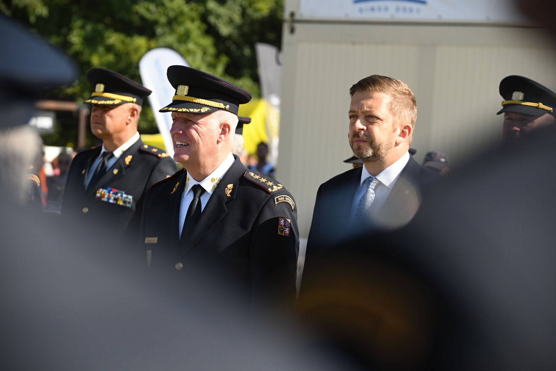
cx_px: 279
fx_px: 2609
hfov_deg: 12.2
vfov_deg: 8.1
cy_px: 185
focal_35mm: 169
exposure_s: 1/1000
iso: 250
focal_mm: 112
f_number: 4.8
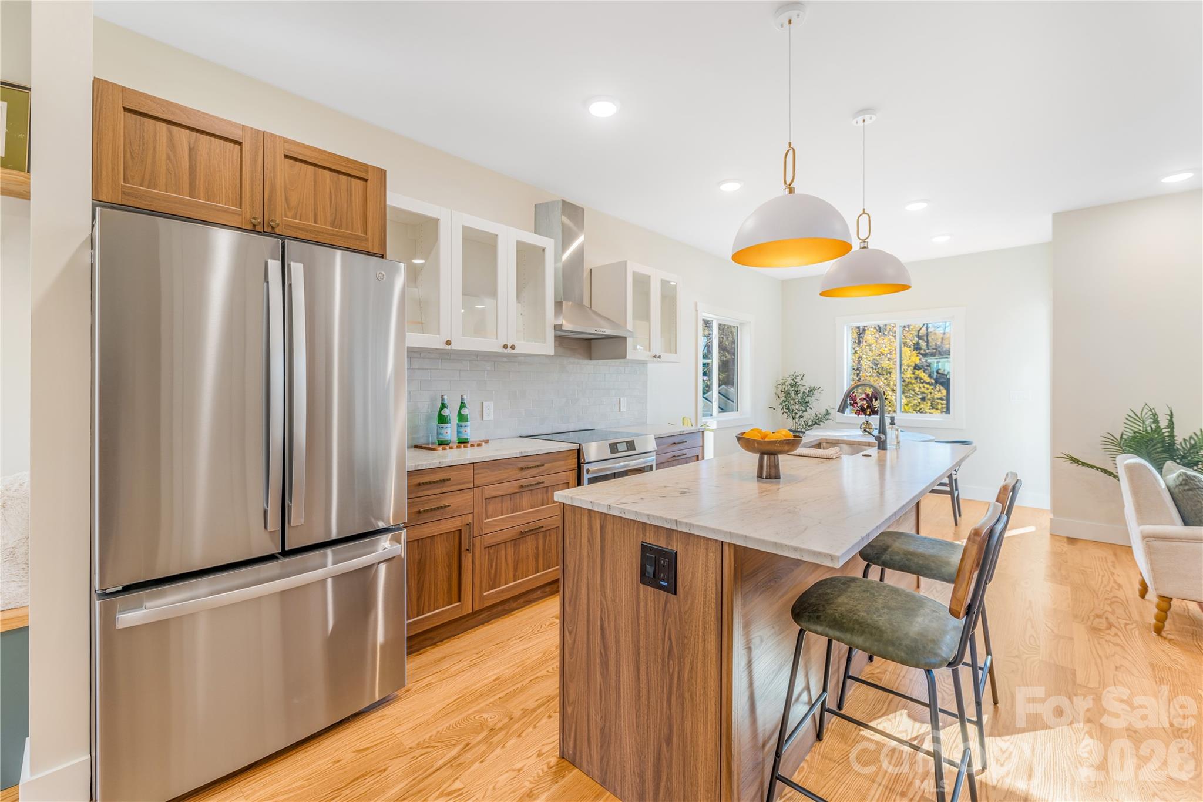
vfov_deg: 81.2
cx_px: 602
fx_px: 468
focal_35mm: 14
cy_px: 401
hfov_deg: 104.3
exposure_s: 1/30
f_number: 4.5
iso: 100
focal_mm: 14
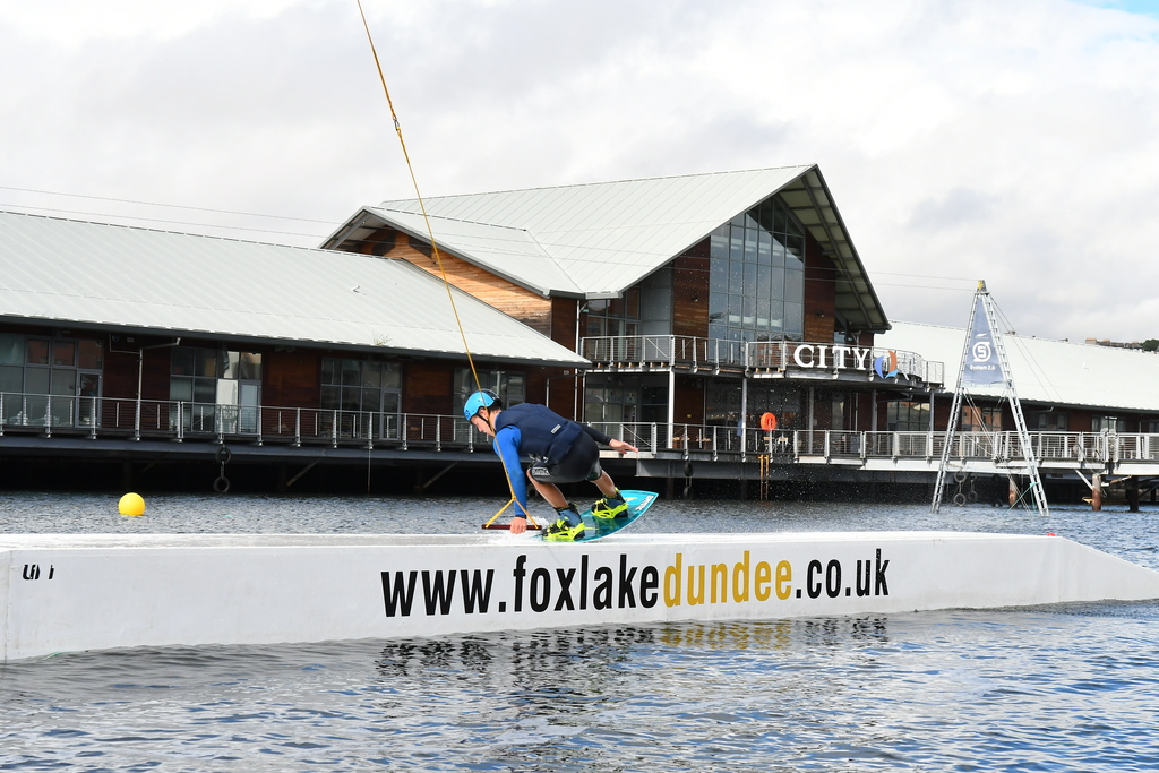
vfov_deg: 20.2
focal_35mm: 68
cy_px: 386
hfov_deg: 29.9
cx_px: 580
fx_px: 2173
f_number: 9
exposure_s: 1/800
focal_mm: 45
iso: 640
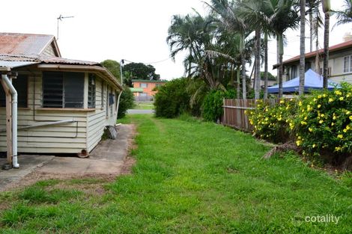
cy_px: 117
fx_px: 264
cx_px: 176
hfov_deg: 67.4
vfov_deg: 47.9
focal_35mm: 27
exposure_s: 1/200
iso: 400
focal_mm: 18
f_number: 10
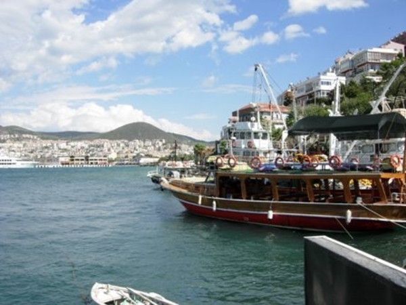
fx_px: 422
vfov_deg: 39.7
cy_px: 152
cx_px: 203
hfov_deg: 51.4
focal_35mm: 36
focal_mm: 7.5
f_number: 6.1
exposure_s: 1/332
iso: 50
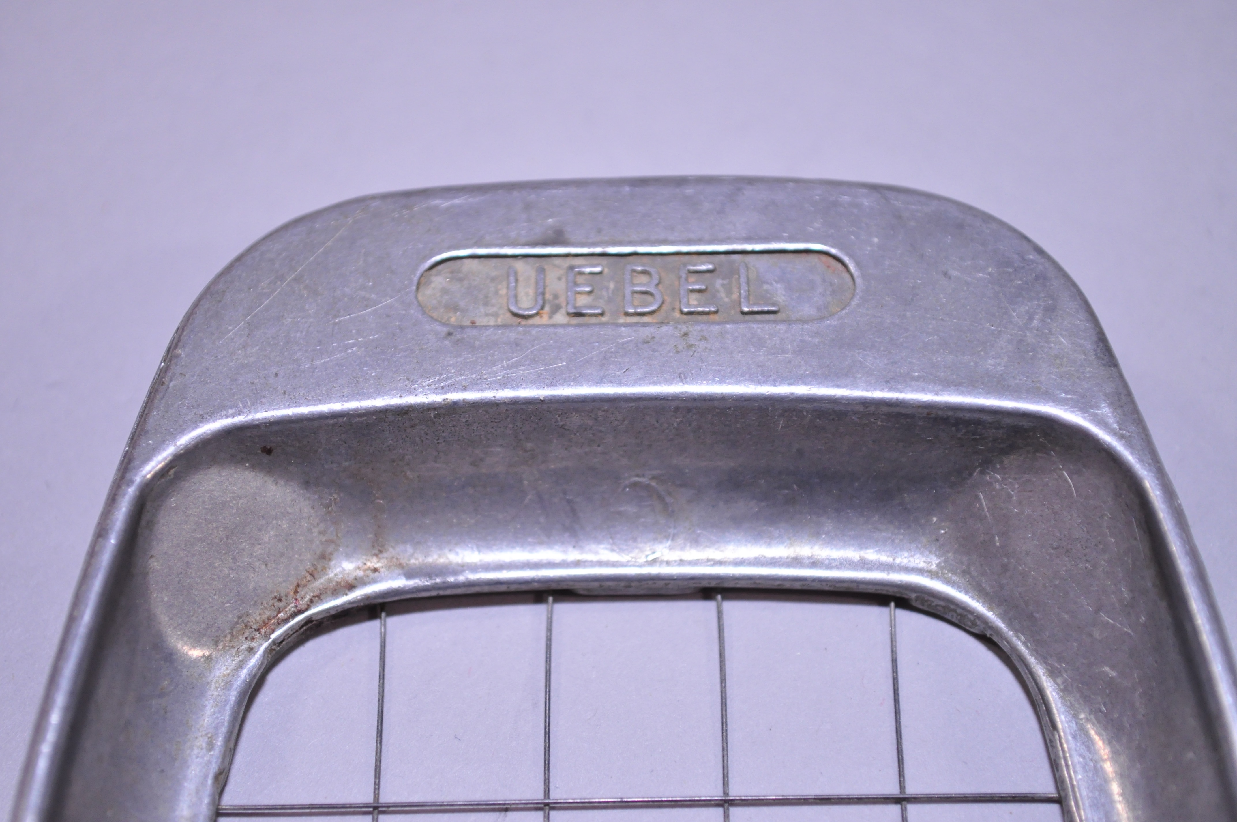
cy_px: 411
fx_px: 2831
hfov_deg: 24.6
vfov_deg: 16.5
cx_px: 618
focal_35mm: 82
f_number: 5.6
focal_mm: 55
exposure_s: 1/125
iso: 800
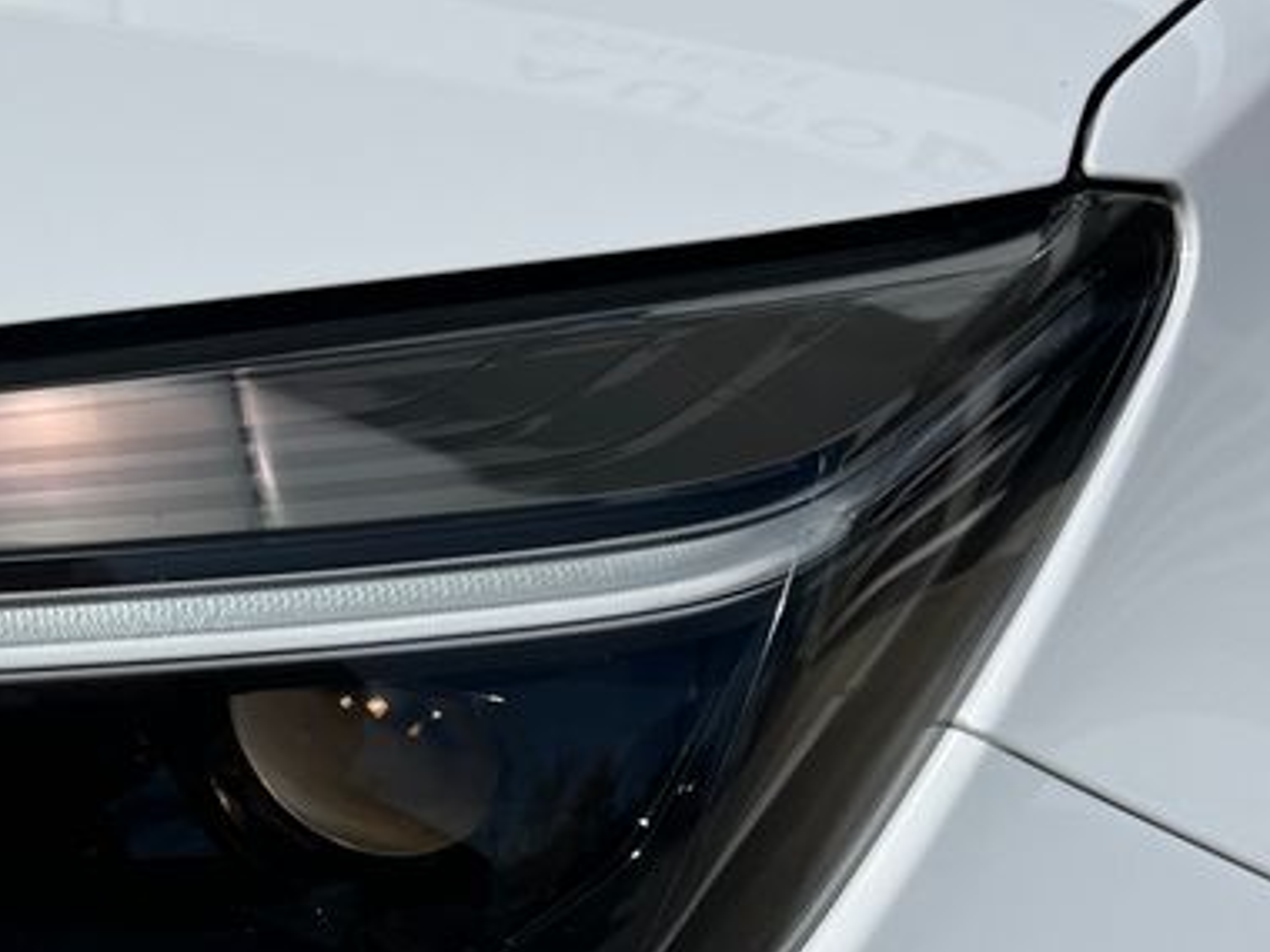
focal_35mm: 70
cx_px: -117
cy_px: 852
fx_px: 2568
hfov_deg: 25.8
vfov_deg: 20.6
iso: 50
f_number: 1.6
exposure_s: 1/15152
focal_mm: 5.1
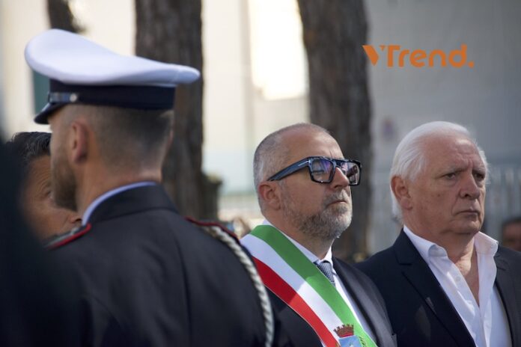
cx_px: 260
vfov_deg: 4.6
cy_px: 174
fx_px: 4341
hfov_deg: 6.9
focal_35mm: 300
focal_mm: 200
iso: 800
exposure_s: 1/640
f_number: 5.6
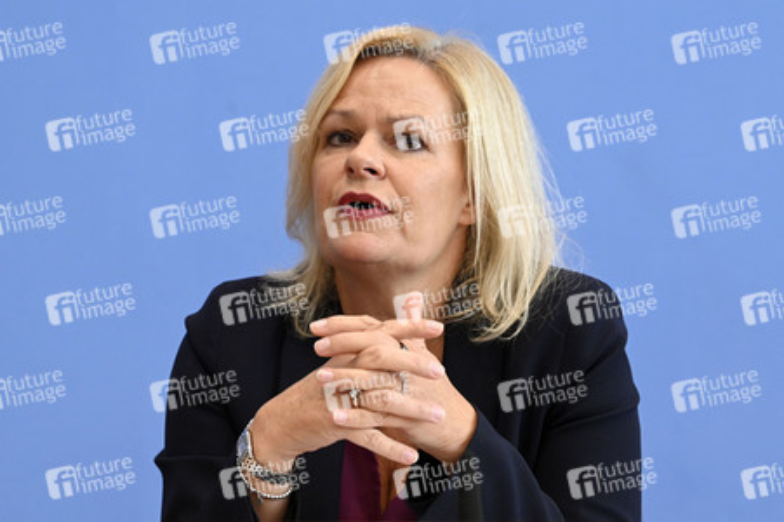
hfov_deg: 17.7
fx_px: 2524
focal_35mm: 116
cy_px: 261
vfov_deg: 11.8
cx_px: 392
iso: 3200
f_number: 5.6
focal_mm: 116
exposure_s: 1/640
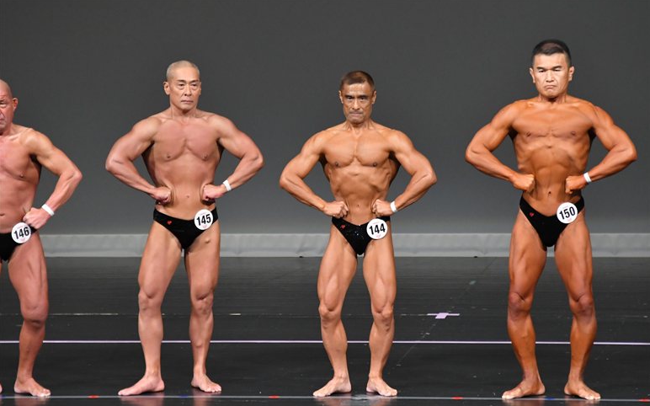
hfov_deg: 6.0
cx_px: 325
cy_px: 213
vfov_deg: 3.7
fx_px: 6251
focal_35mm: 353
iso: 4000
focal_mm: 230
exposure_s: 1/400
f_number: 5.6
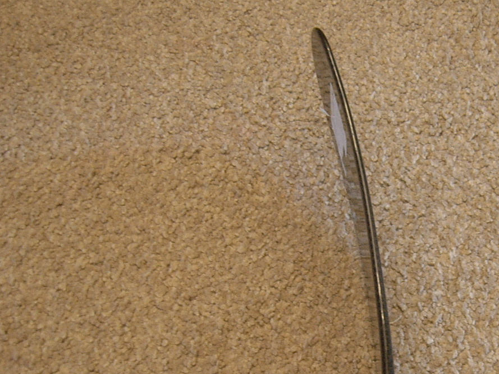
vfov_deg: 22.8
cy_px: 319
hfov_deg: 30.0
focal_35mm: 63
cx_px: 395
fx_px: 908
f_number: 2.8
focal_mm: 5.8
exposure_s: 1/8
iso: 100
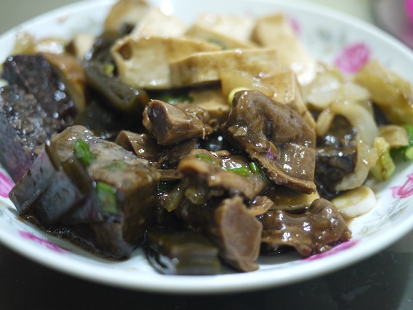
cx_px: 206
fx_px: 477
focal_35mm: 40
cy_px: 155
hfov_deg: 46.8
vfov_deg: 36.0
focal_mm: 20
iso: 400
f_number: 1.7
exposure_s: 1/30
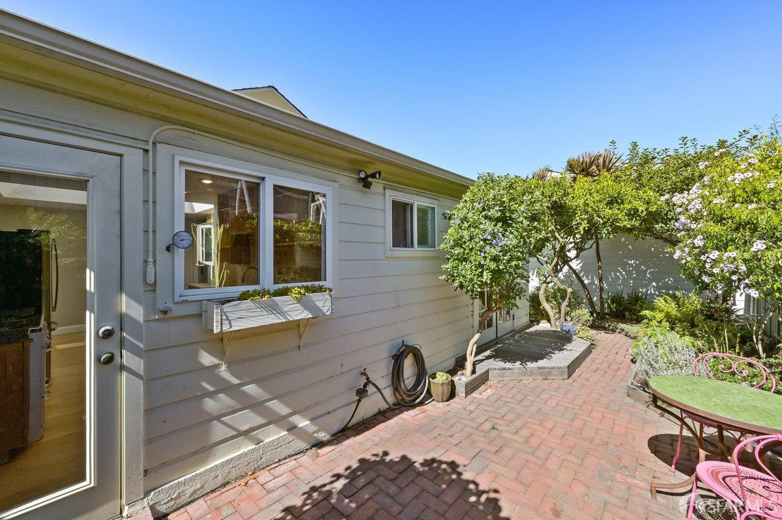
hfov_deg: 104.3
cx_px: 391
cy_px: 260
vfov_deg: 81.1
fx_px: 304
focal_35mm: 14
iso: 400
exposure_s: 1/800
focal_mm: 14
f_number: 10
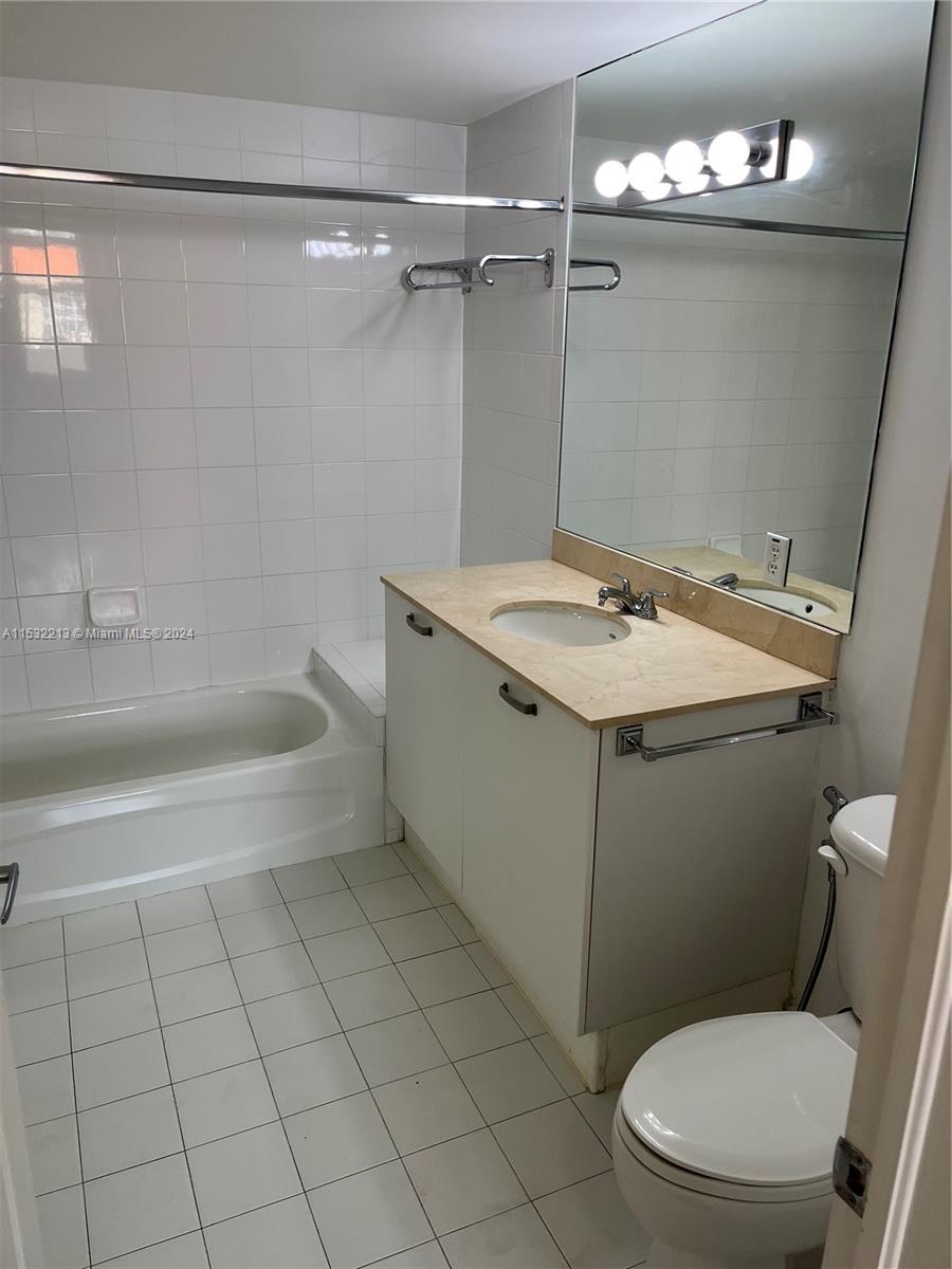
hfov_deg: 53.1
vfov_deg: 67.3
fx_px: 953
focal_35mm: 26
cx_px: 476
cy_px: 634
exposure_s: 1/120
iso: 100
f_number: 1.6
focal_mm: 5.1
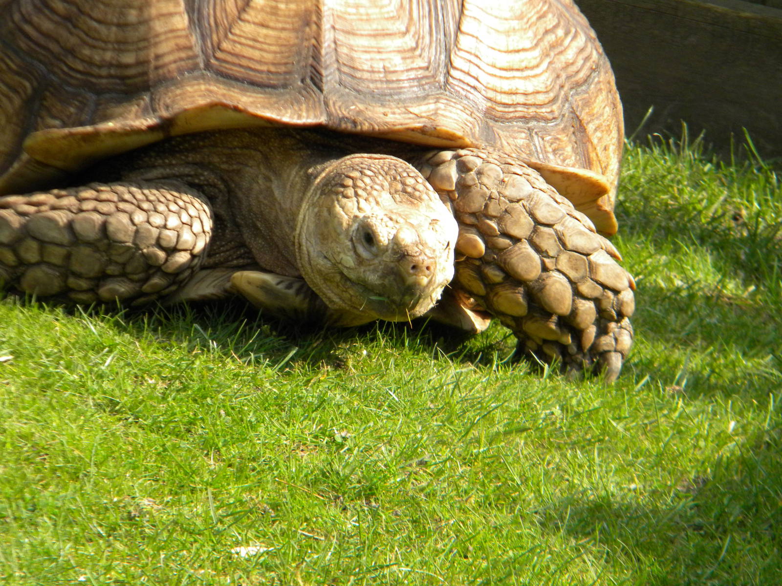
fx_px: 6280
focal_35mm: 278
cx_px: 391
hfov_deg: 7.1
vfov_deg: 5.3
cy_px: 293
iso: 250
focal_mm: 50.4
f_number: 5.4
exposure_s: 1/500
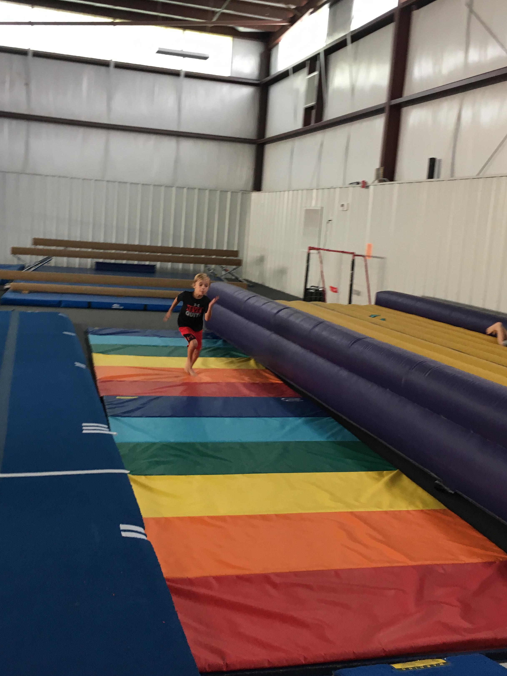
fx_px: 703
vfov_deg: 51.3
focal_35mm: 36
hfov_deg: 39.6
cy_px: 322
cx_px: 242
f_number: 2.2
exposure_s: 1/30
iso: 64
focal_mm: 4.15
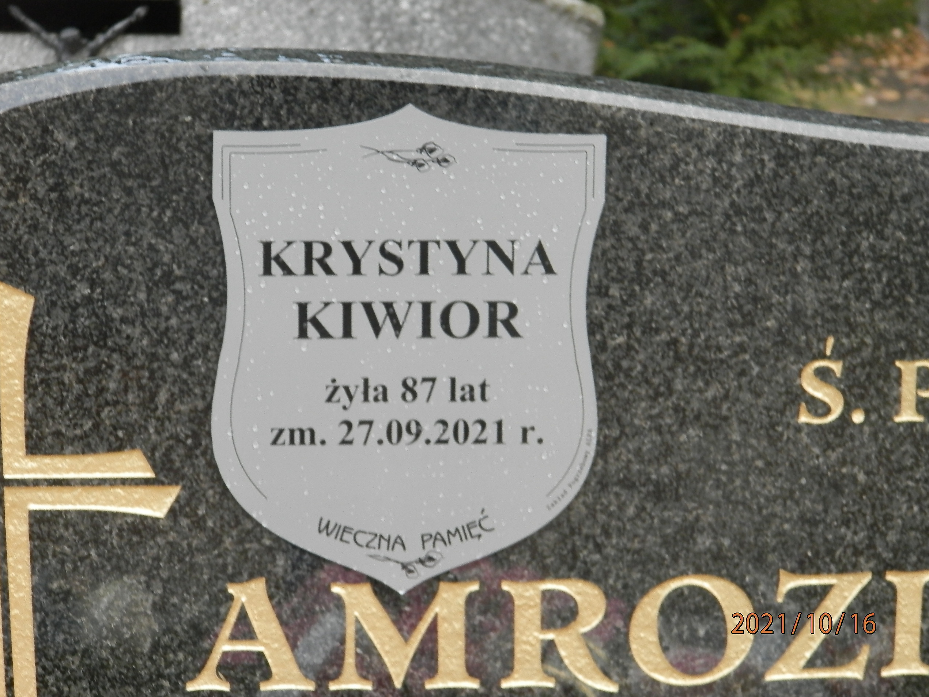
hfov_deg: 14.8
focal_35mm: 133
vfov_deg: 11.1
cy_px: 347
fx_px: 3570
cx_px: 465
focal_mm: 23.6
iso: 200
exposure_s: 1/50
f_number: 4.7
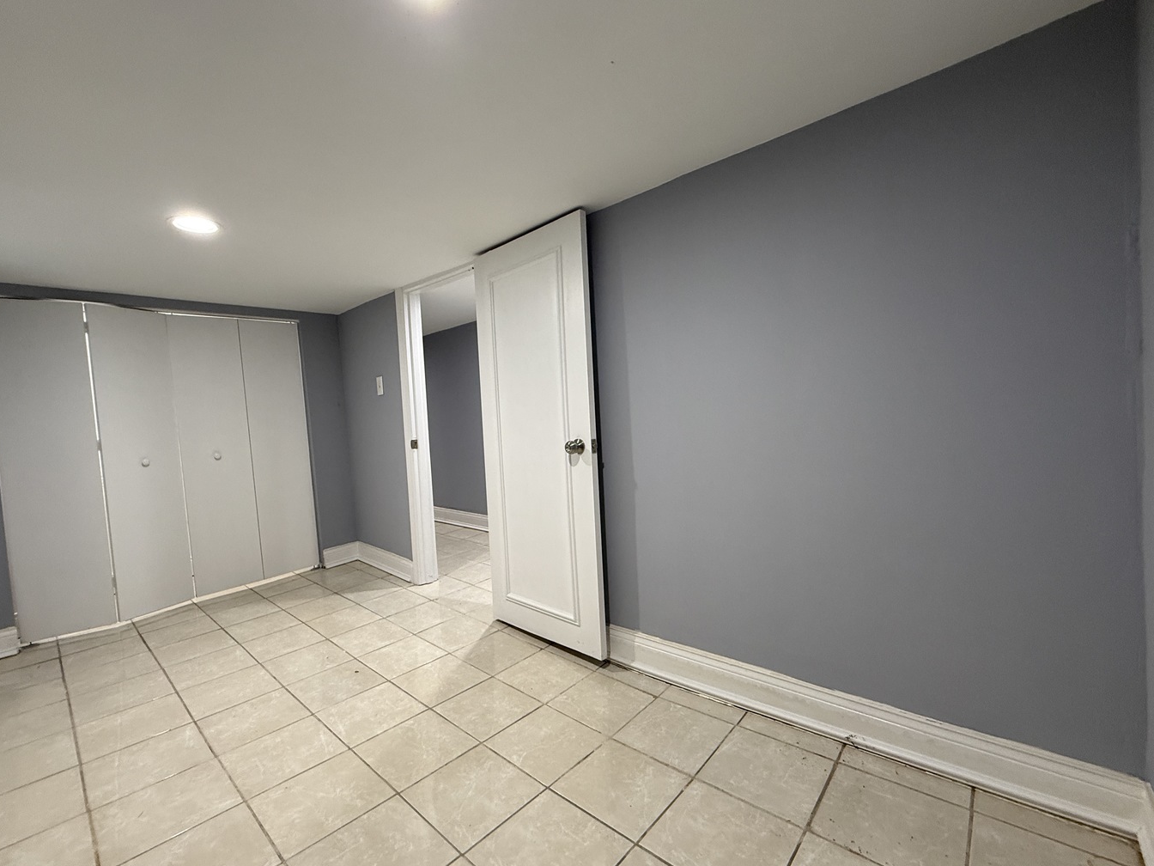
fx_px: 500
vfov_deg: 81.7
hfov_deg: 98.1
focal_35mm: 15
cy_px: 436
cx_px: 556
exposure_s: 1/120
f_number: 2.2
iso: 250
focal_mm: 2.22
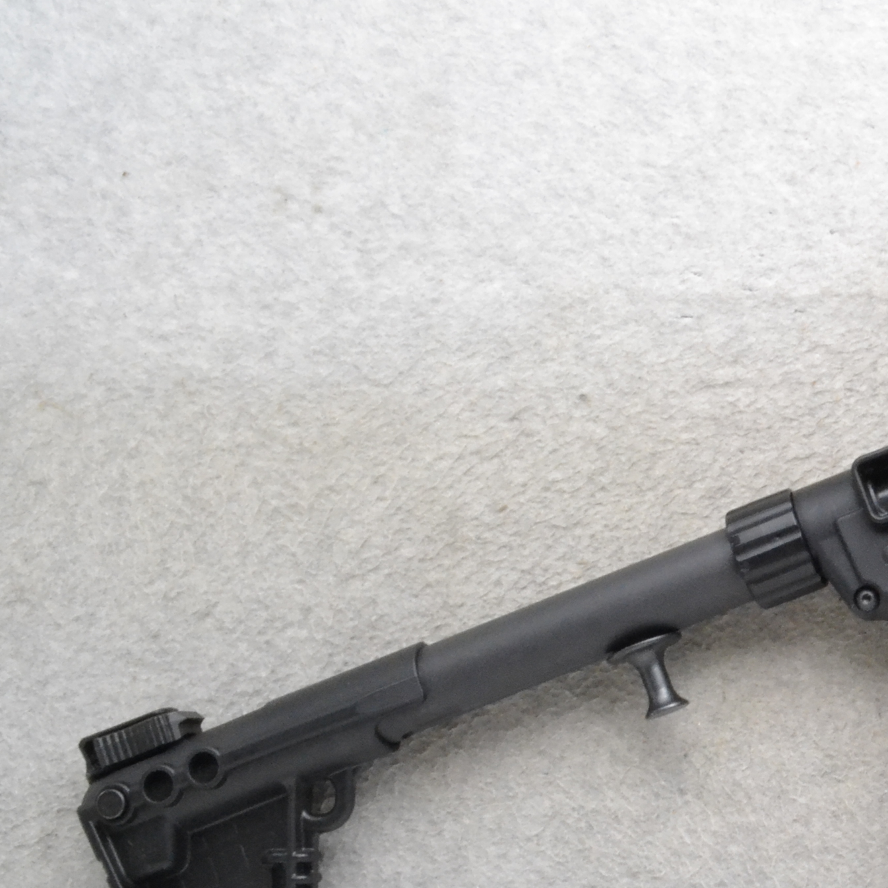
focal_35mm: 72
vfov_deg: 24.0
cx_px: 1132
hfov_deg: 21.8
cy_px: 497
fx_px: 2090
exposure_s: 1/125
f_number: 20
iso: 3200
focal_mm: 22
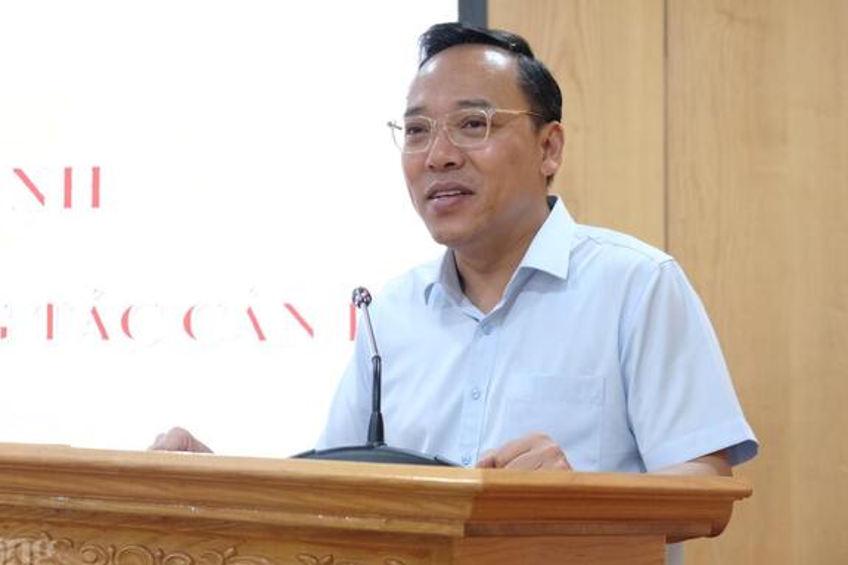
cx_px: 330
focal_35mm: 89
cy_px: 228
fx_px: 2096
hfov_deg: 22.8
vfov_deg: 15.3
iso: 1600
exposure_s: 1/125
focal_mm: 42.5
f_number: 4
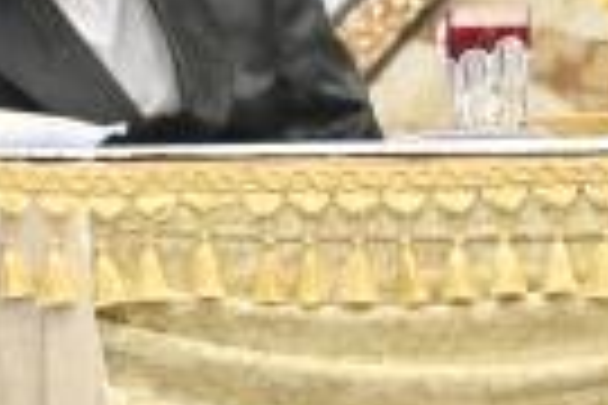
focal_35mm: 1323
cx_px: 743
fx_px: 22342
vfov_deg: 1.0
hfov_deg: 1.6
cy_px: 122
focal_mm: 116
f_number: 2.8
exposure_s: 1/250
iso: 500
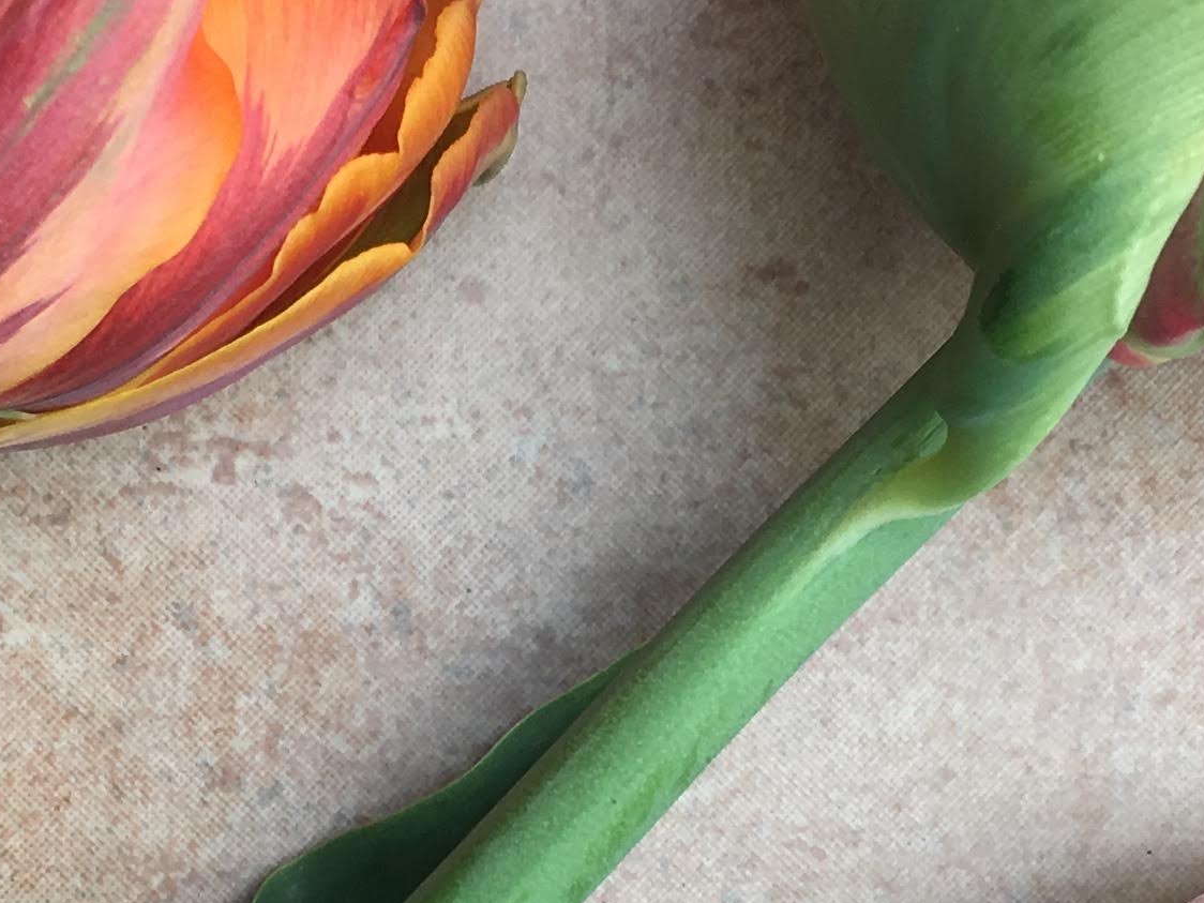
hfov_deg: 18.8
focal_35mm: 104
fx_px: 3617
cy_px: 882
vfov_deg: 14.0
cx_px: 368
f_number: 2.2
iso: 25
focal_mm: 4.15
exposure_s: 1/176
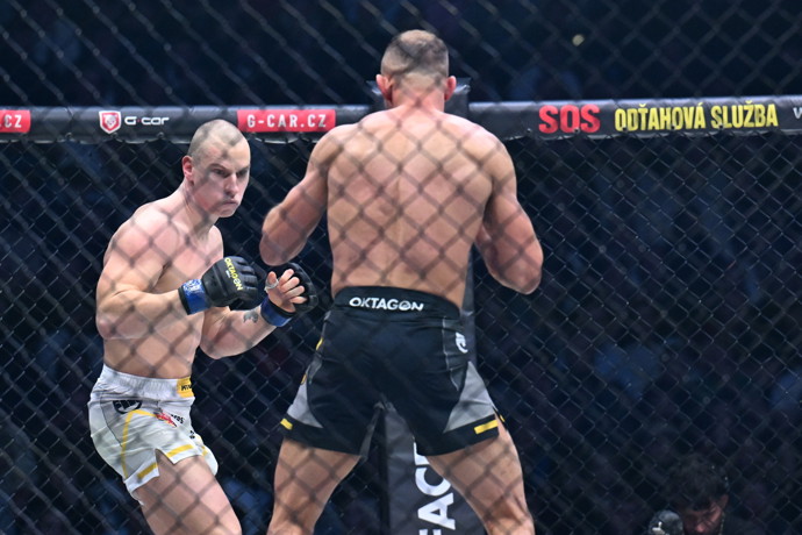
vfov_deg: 4.6
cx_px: 401
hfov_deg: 6.9
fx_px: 6683
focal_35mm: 300
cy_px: 268
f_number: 4
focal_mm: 200
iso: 5000
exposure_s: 1/2000
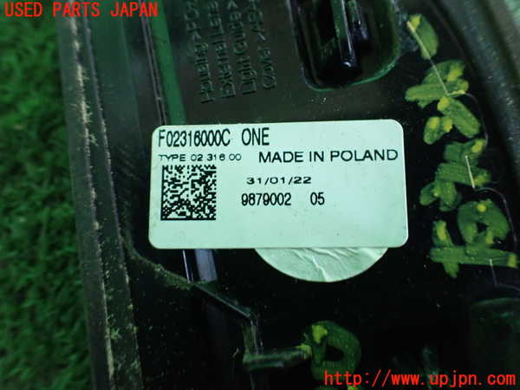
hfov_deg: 60.0
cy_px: 195
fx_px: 451
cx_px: 260
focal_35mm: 30
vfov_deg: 46.8
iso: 1000
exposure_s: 1/30
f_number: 2.3
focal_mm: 5.4
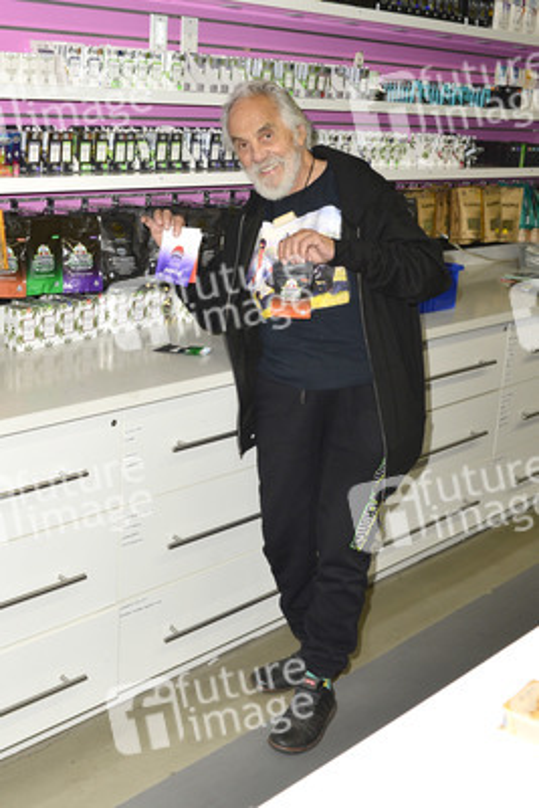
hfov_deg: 37.9
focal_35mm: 35
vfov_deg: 54.4
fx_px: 785
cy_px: 404
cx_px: 270
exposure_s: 1/200
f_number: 6.3
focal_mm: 35
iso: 800
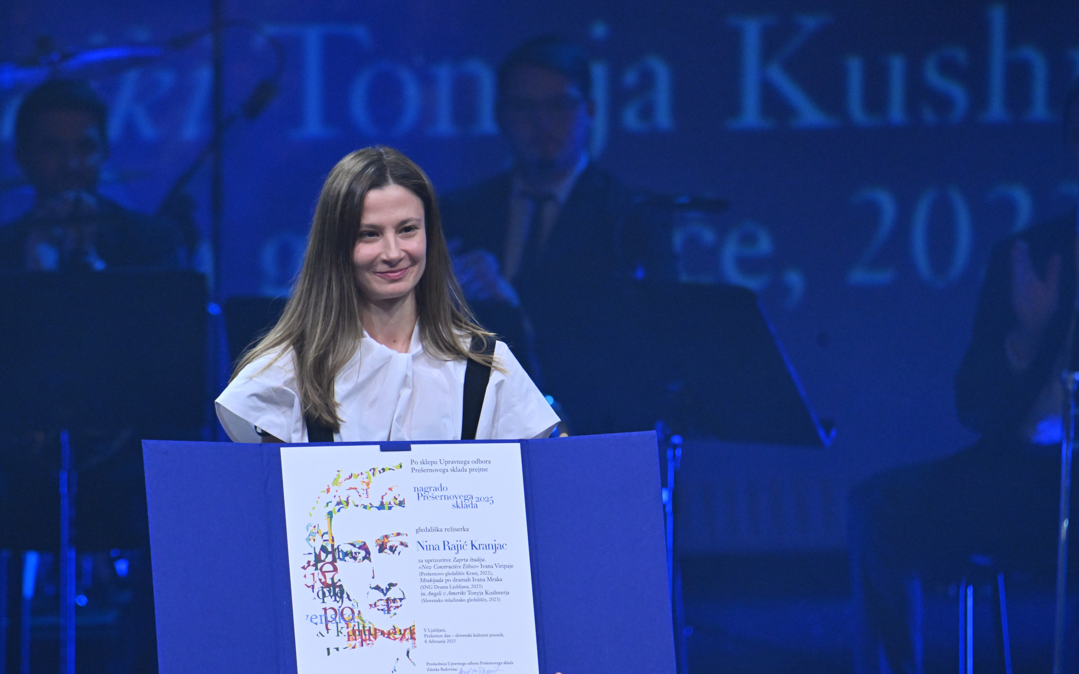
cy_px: 410
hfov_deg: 3.8
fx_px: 16203
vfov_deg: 2.4
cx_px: 439
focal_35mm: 551
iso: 4000
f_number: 6
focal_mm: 450
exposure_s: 1/160
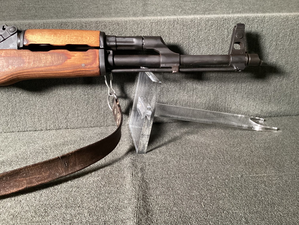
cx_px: 150
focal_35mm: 31
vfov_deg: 45.4
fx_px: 268
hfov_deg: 58.3
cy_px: 112
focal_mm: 3.3
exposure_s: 1/33
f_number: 2.4
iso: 320
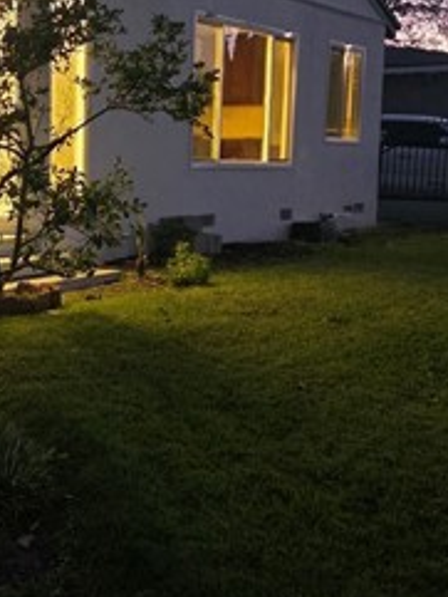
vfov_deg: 31.6
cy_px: 332
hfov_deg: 23.3
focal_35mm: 61
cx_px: 25
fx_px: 1052
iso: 1600
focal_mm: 6.3
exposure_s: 1/40
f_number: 1.7
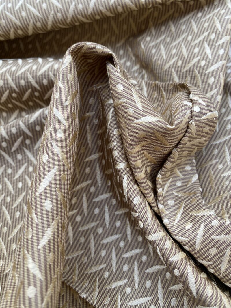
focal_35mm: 25
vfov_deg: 69.4
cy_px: 154
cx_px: 116
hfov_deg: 54.9
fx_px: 222
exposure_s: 1/122
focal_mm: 4.25
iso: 64
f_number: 1.8
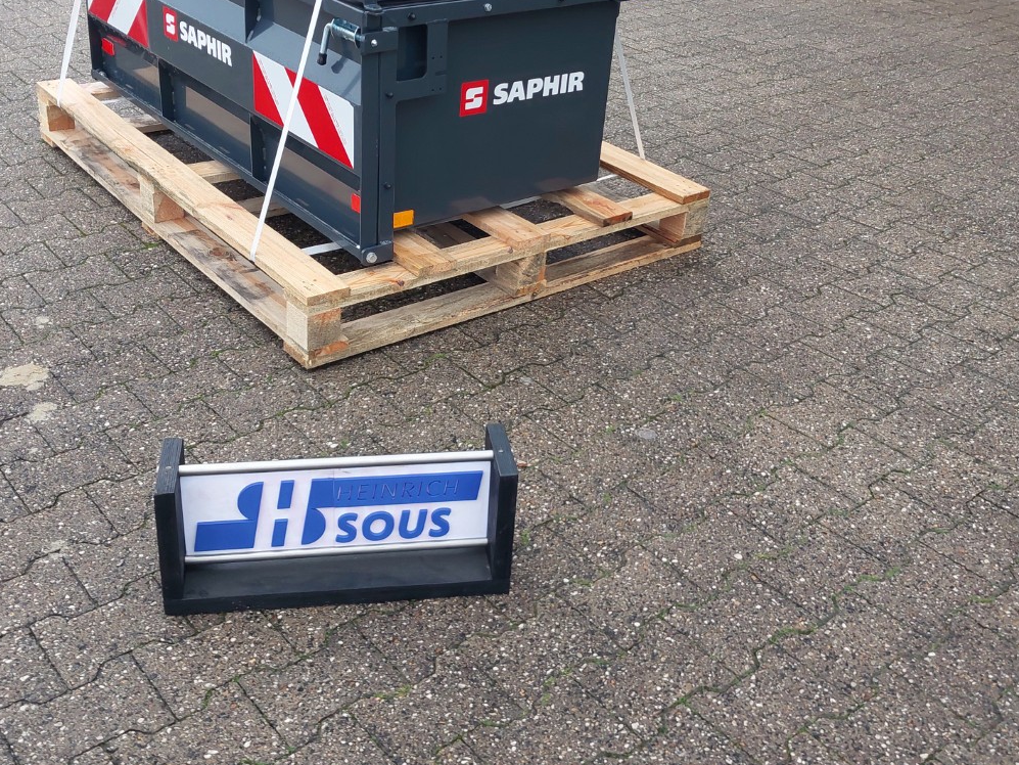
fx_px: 1148
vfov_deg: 36.7
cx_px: 484
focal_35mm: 39
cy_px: 301
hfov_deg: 47.8
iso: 32
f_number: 1.8
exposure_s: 1/50
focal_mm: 4
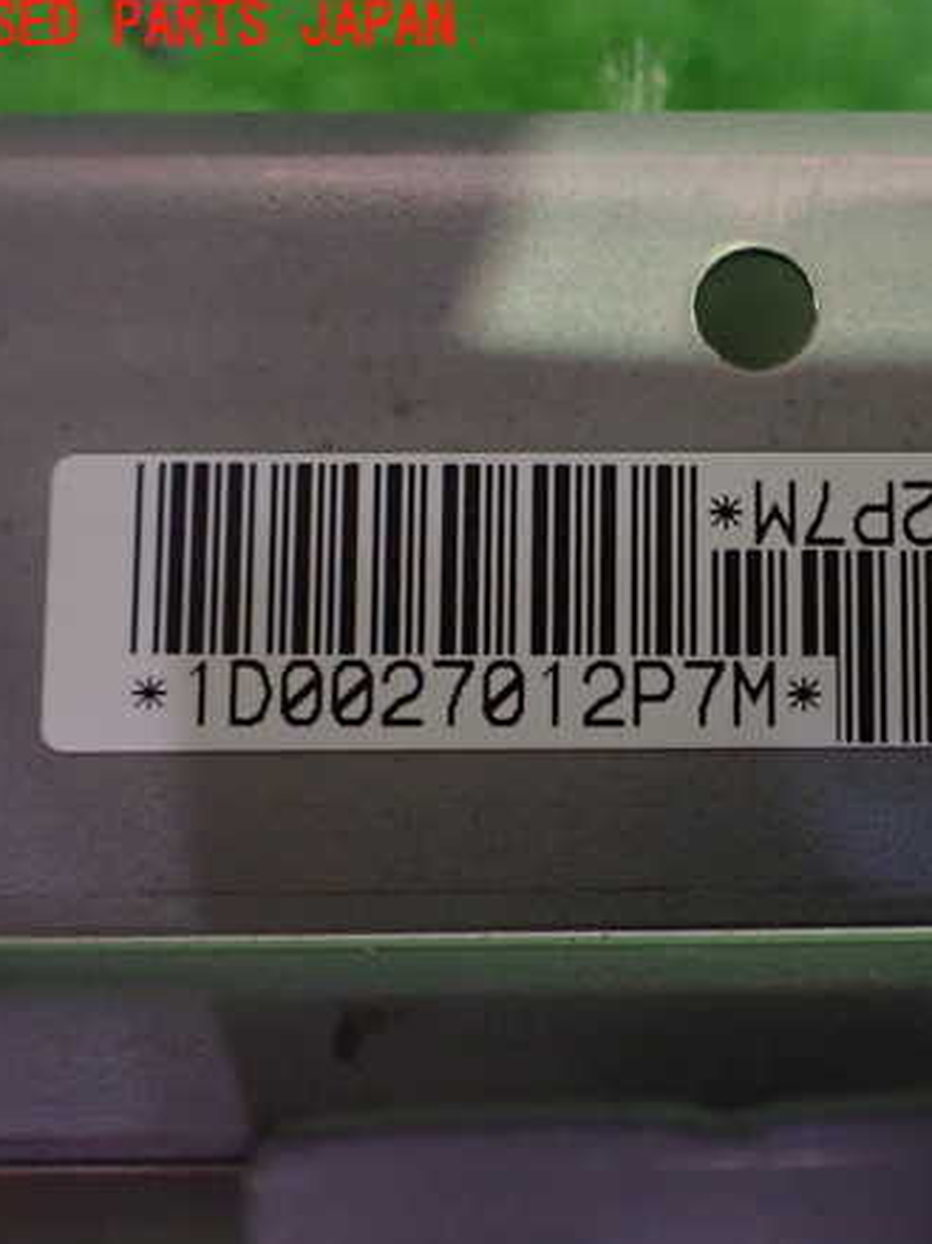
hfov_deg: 33.7
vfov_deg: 45.8
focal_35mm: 41
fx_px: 1473
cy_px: 629
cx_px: 790
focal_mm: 5.4
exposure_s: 1/30
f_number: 2.3
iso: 1000
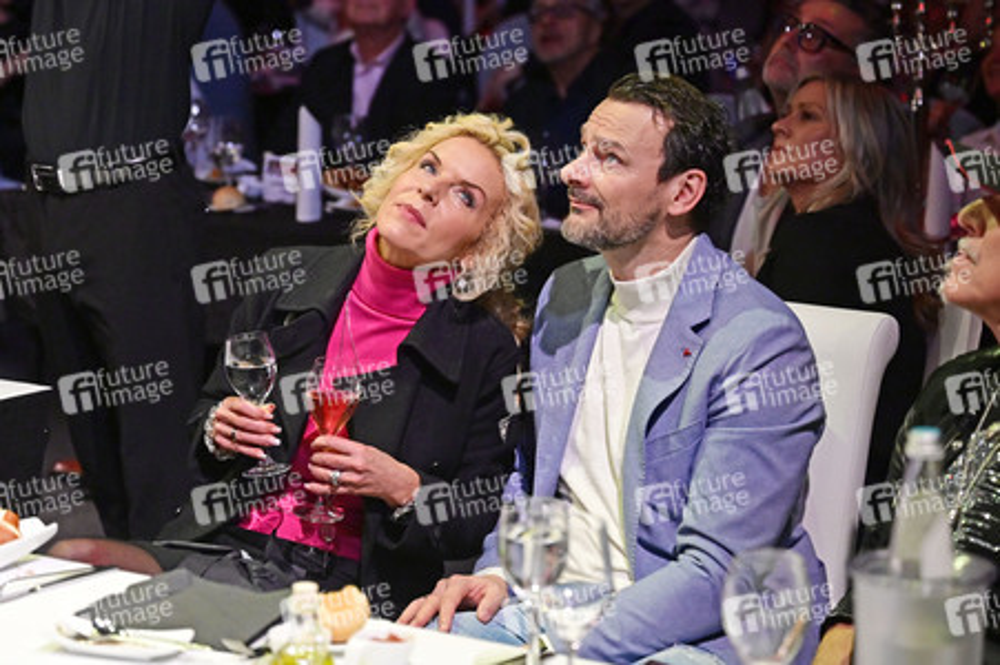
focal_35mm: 70
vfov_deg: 19.4
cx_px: 500
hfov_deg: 28.9
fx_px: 1943
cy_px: 332
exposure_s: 1/640
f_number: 3.2
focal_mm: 70
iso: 4000
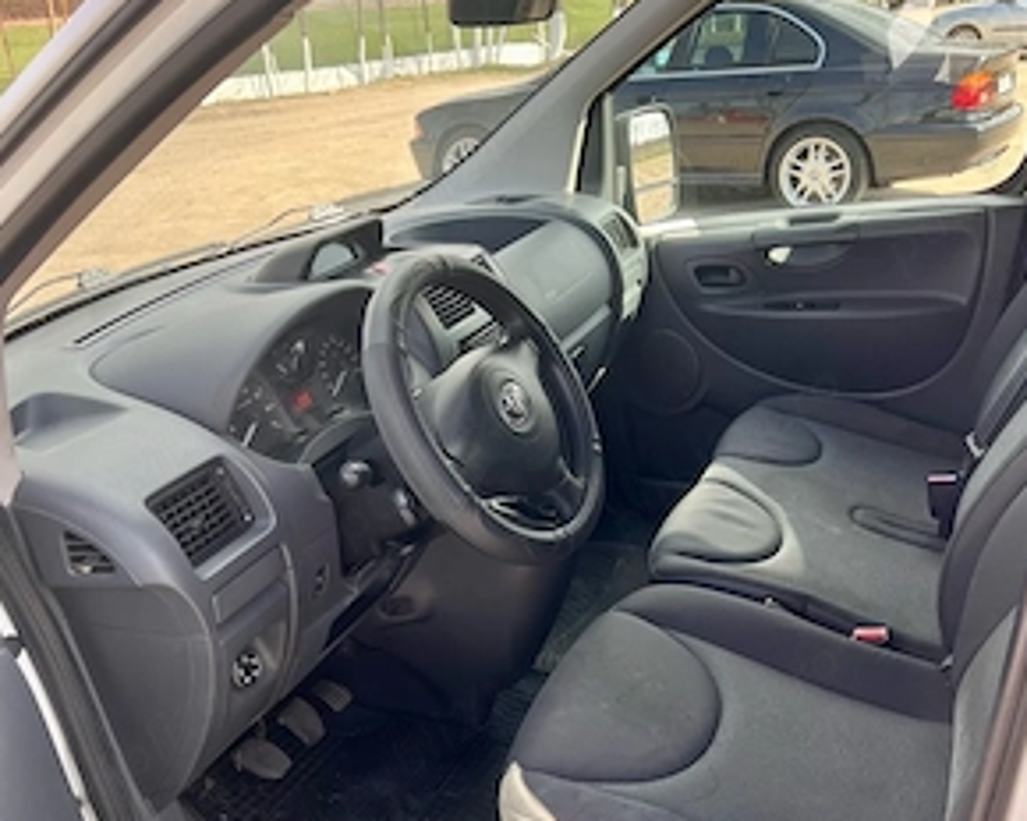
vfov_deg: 42.0
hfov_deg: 51.5
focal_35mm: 35
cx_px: 521
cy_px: 499
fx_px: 1064
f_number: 1.5
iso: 50
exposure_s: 1/424
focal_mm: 5.7
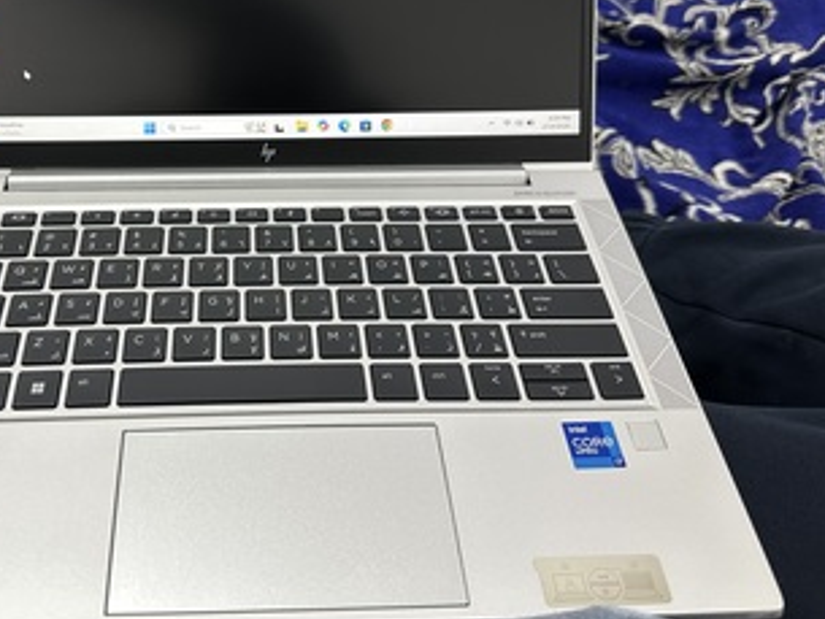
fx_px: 858
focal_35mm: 36
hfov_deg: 50.4
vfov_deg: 39.0
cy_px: 188
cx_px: 275
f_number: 1.78
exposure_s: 1/60
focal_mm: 6.86
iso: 200
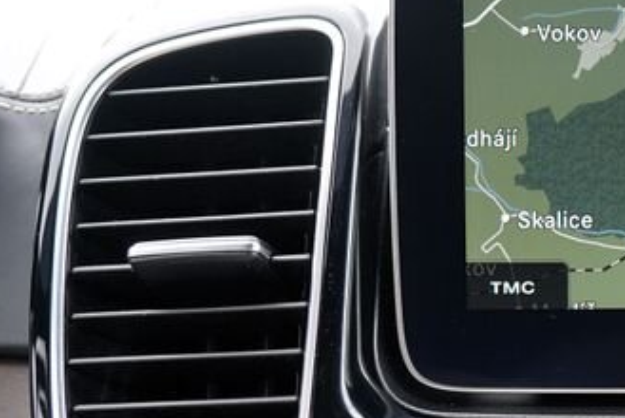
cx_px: 830
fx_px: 1998
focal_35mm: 115
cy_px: 294
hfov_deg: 16.7
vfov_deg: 11.9
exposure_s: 1/60
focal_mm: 37
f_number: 4
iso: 400
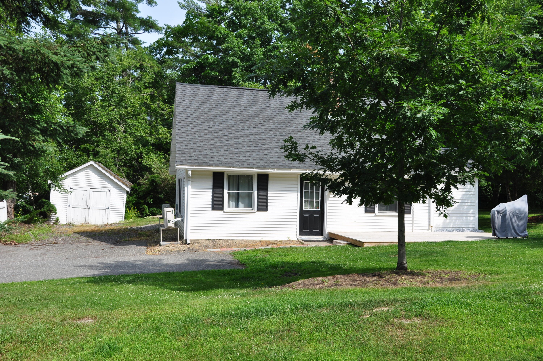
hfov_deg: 53.2
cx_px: 272
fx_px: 542
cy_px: 180
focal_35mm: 36
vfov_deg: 36.8
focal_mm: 24
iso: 200
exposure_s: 1/250
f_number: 10
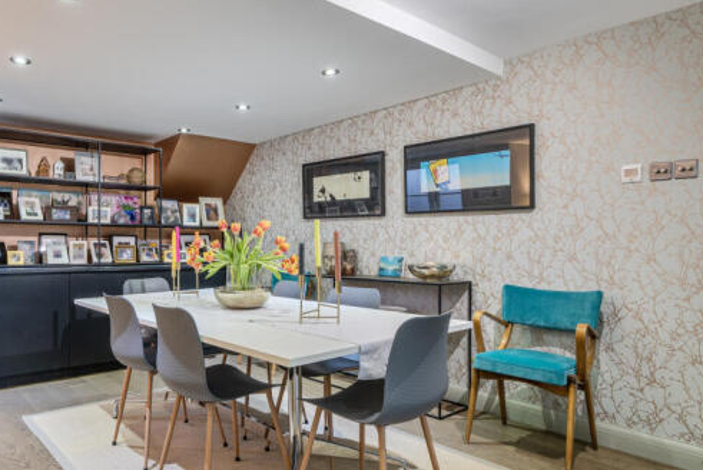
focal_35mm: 24
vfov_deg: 53.2
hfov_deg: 72.5
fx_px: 469
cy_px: 243
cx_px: 266
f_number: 8
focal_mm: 12
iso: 100
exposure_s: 2
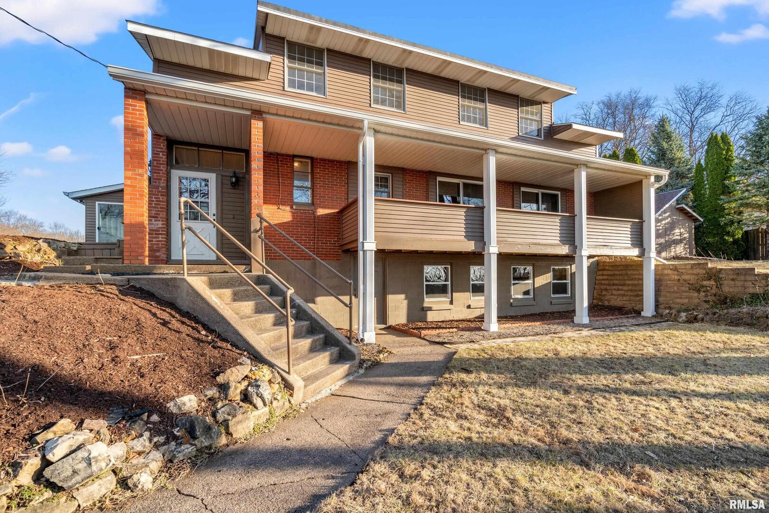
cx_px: 384
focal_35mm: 16
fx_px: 342
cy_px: 256
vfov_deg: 73.7
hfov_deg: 96.7
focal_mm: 16
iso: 250
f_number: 9
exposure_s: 1/125
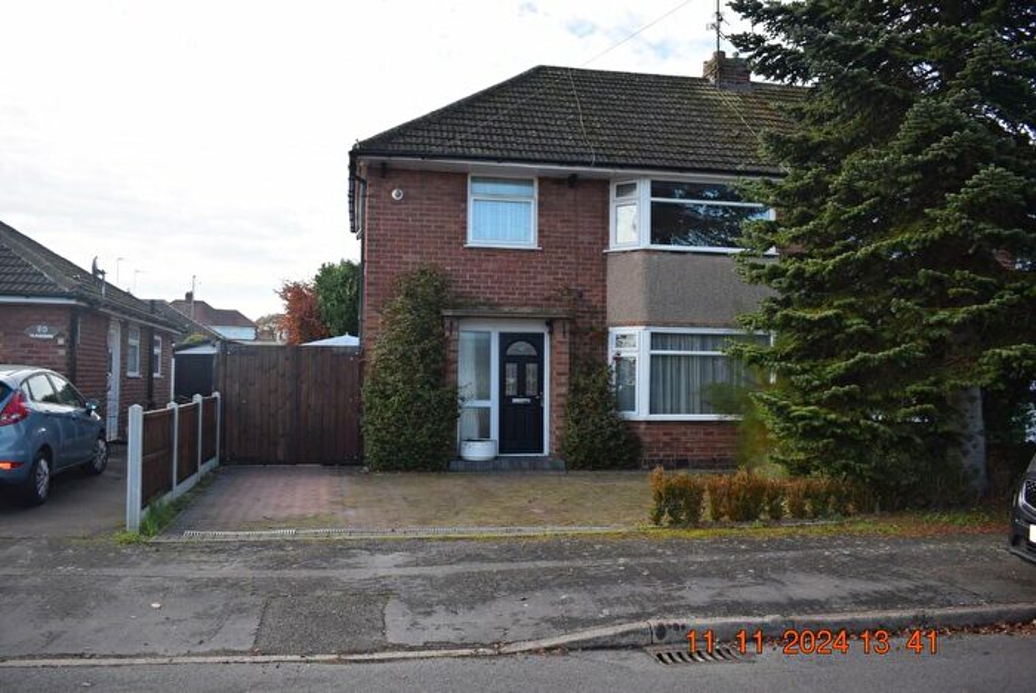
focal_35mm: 30
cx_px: 518
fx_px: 864
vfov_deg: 43.7
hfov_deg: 61.9
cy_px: 346
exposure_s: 1/125
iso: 100
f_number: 5.6
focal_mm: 20
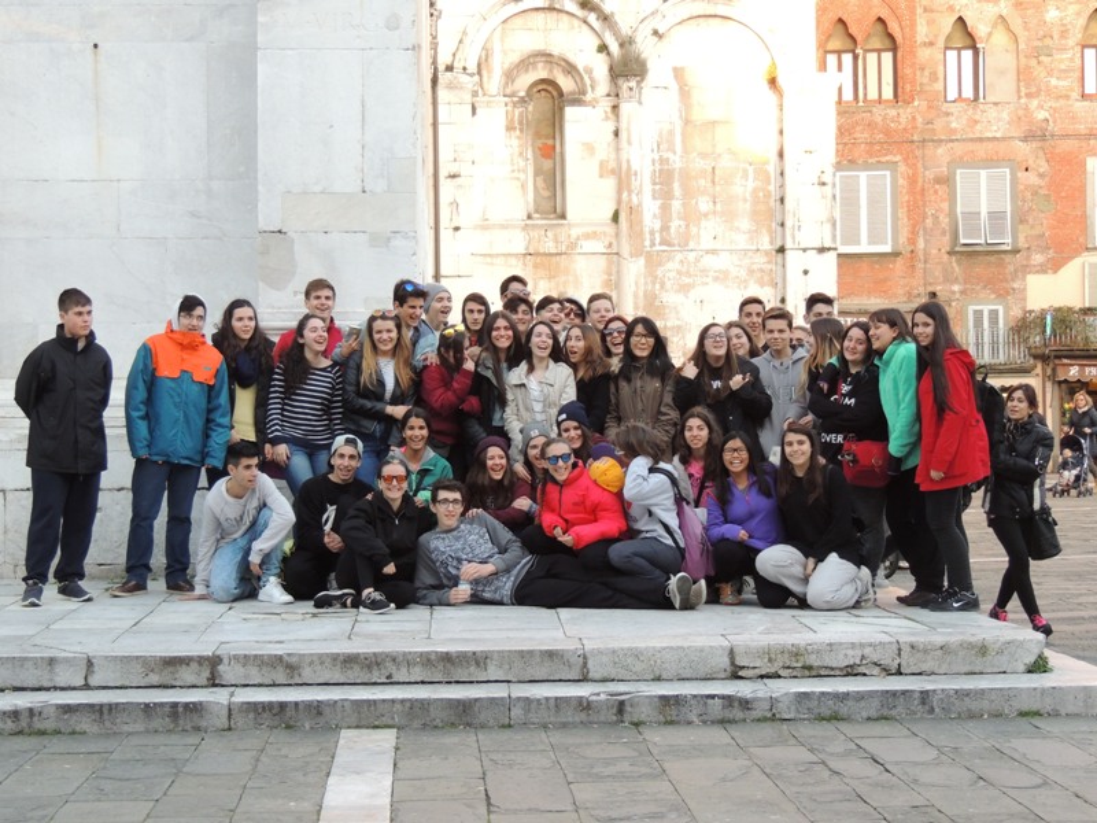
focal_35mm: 85
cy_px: 412
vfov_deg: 17.4
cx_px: 548
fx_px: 2694
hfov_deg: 23.0
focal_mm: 15.1
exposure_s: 1/100
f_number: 4
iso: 400
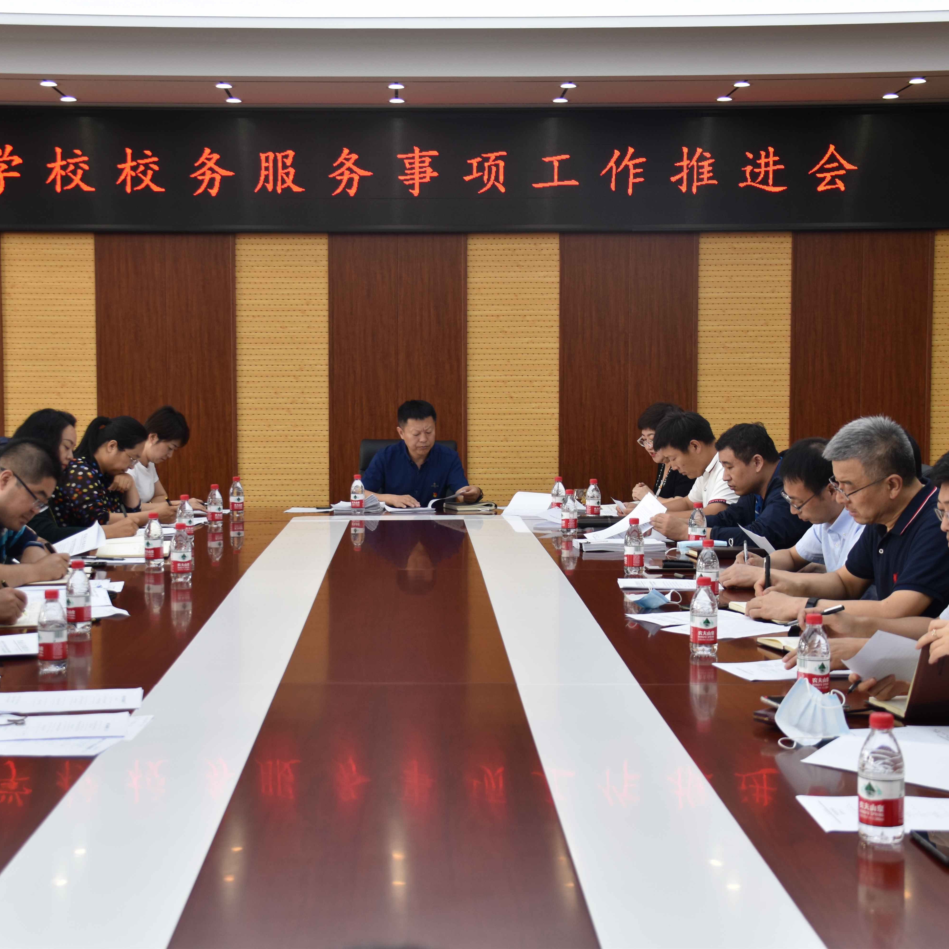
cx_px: 417
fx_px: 1850
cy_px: 472
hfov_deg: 28.7
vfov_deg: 28.8
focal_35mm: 60
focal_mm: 31
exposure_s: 1/100
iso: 400
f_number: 5
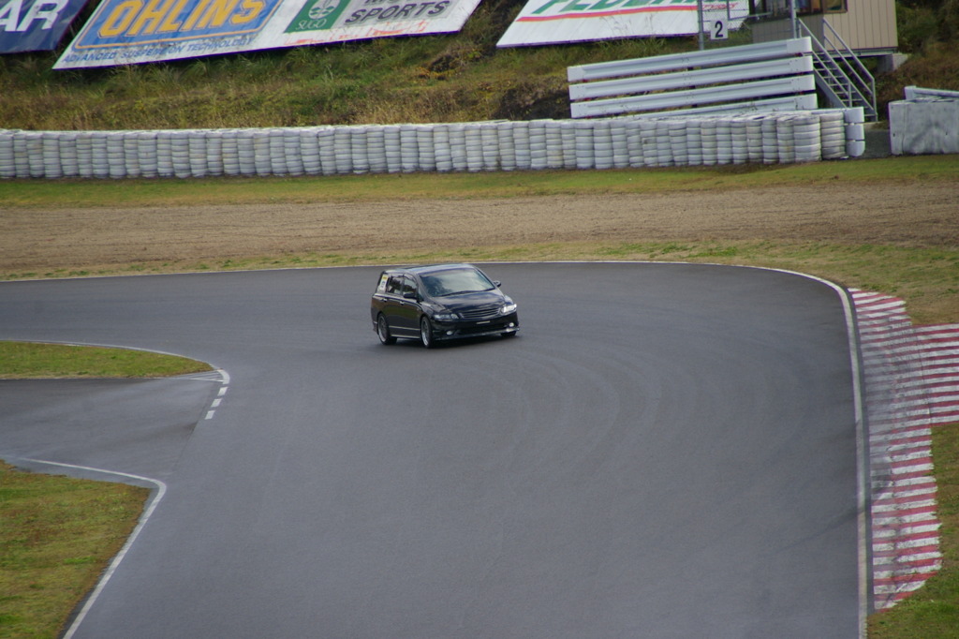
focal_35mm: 375
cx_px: 480
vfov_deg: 3.7
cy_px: 320
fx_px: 9986
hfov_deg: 5.5
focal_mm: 250
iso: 200
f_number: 6.7
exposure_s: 1/350
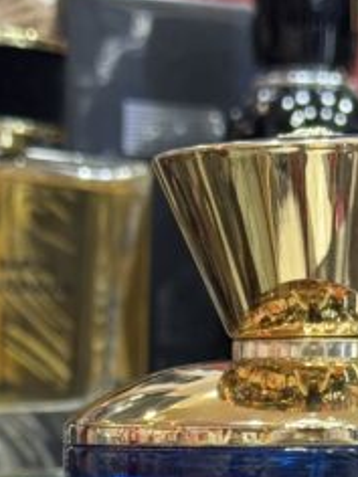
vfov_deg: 11.7
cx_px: 328
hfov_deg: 9.1
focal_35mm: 163
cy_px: 693
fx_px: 2248
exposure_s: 1/50
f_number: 1.78
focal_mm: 6.76
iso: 125
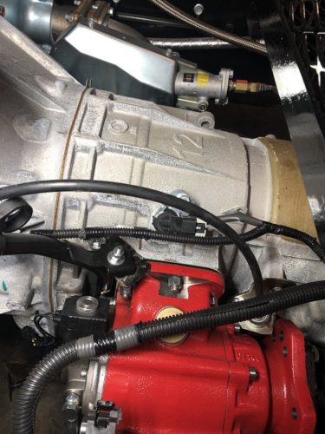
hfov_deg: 49.7
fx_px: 351
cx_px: 162
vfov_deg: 63.4
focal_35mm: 28
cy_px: 217
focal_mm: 3.99
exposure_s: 1/17
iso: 40
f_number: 1.8
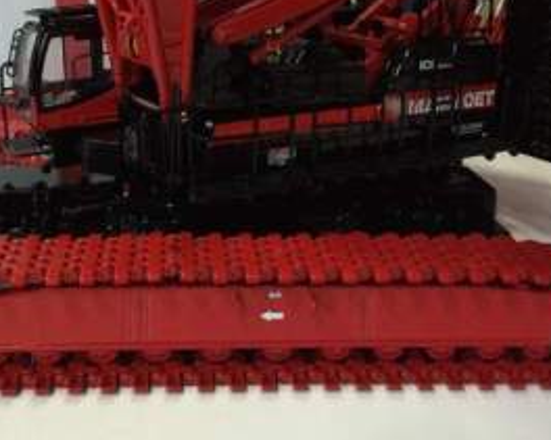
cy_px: 108
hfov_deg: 37.3
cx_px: 250
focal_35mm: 50
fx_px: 815
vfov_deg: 29.7
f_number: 2.2
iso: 320
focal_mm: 4.12
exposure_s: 1/30
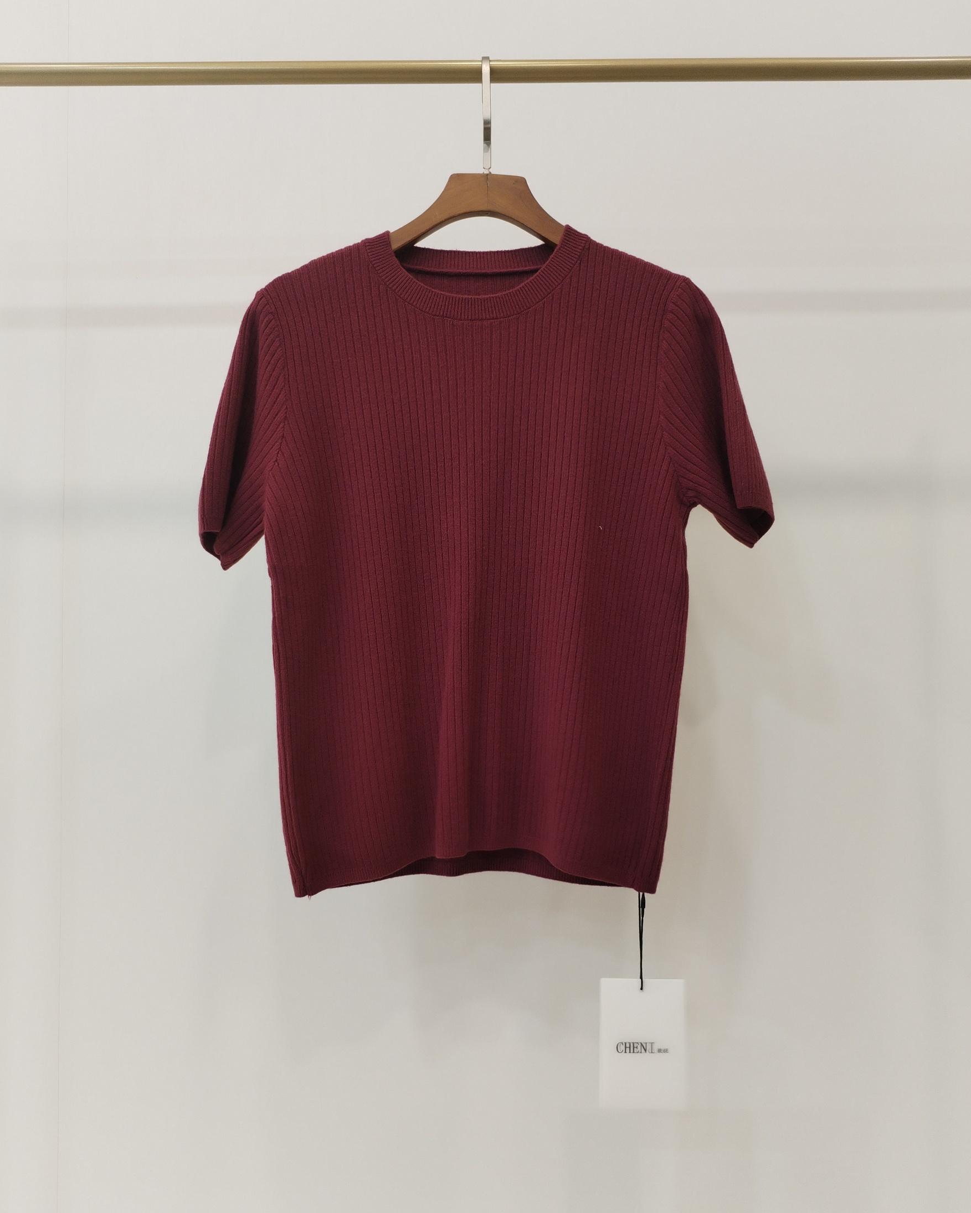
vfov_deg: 57.2
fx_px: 1114
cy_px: 611
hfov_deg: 47.1
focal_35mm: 31
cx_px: 480
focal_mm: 4.75
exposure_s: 1/60
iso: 340
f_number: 1.8
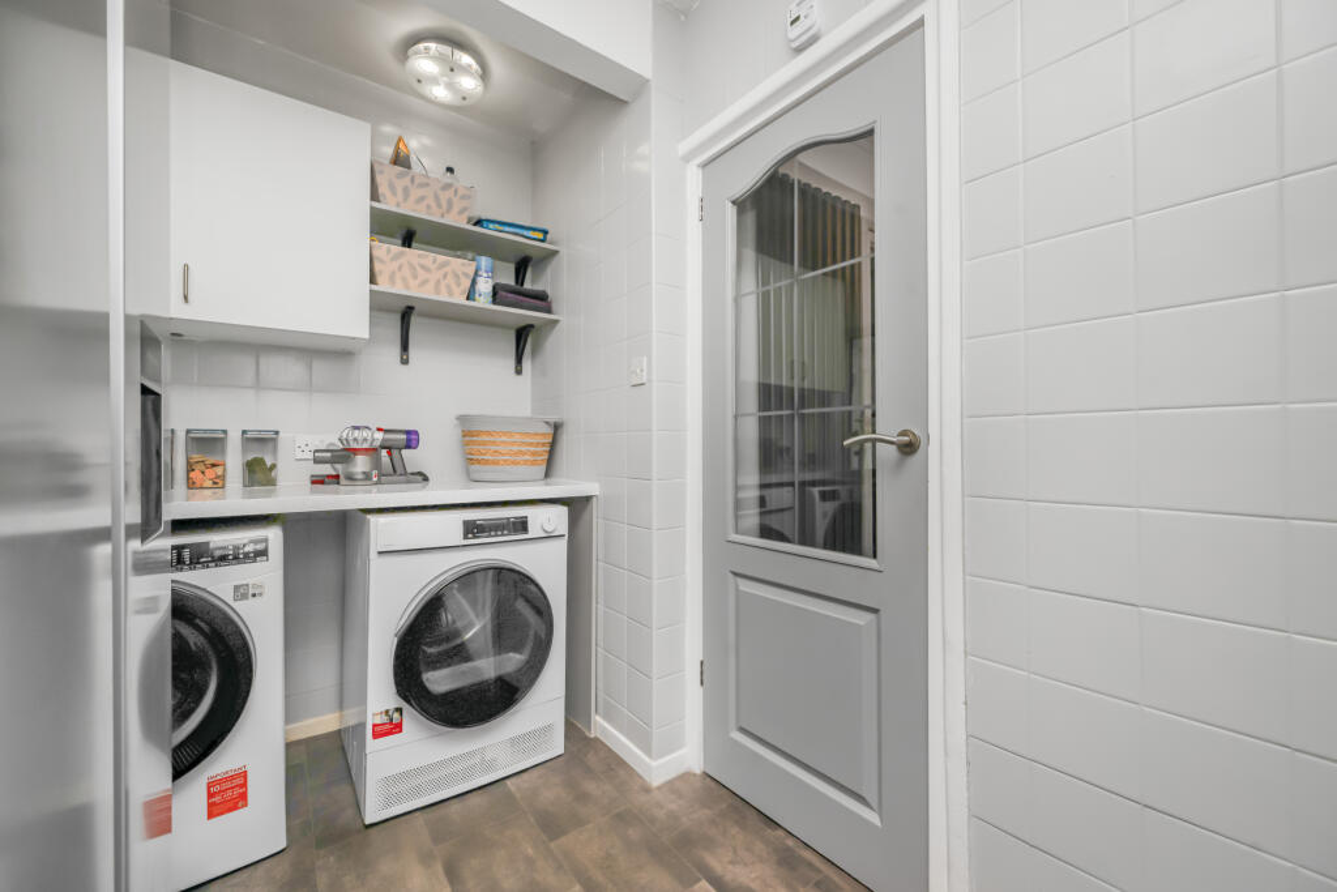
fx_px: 520
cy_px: 446
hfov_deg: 104.2
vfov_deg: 81.2
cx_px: 668
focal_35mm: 14
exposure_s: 1/800
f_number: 7.1
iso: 400
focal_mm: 14
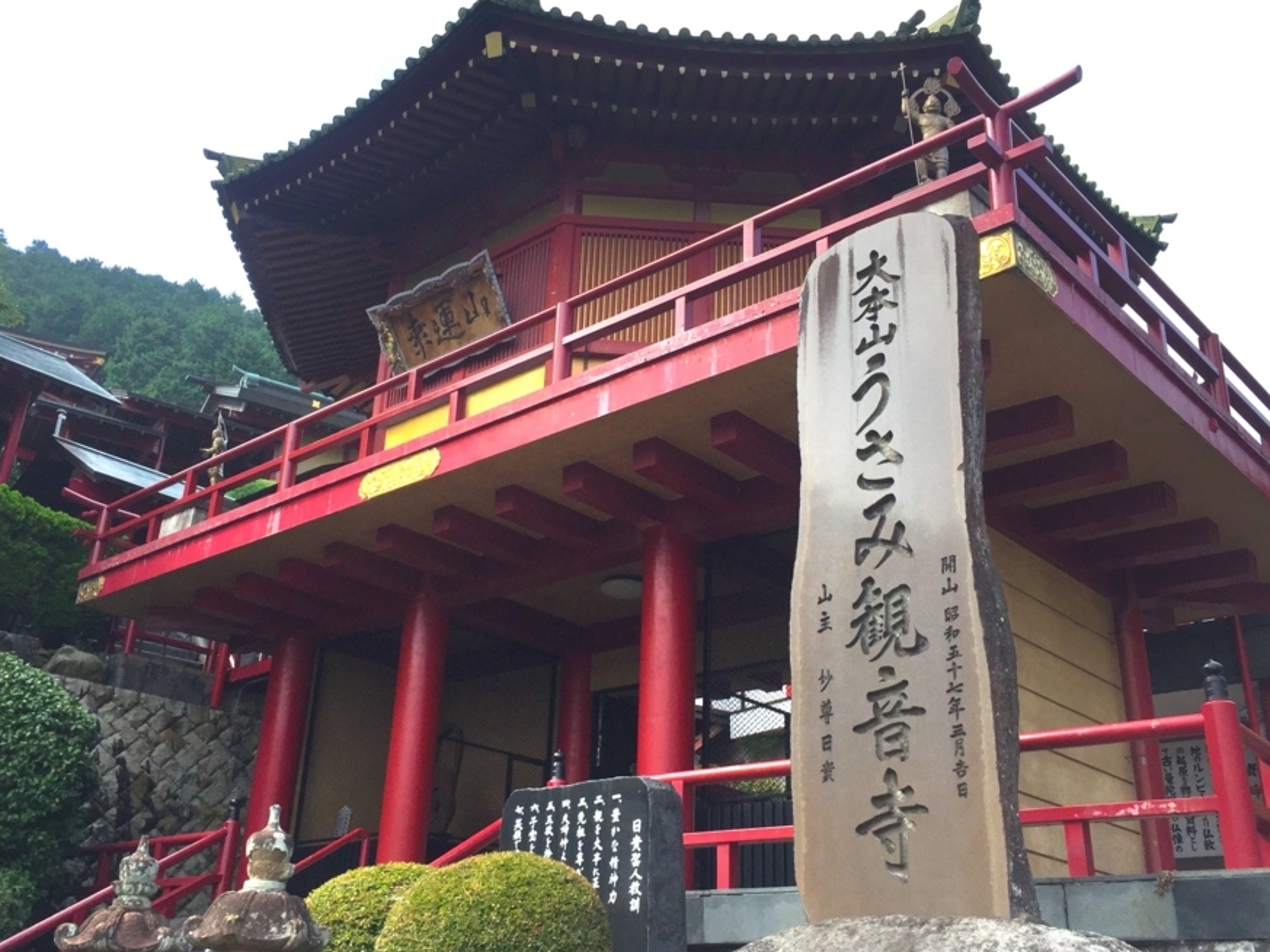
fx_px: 1248
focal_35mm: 34
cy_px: 459
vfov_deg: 41.8
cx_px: 604
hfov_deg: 53.9
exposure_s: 1/1163
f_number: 2.2
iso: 32
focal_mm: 4.15
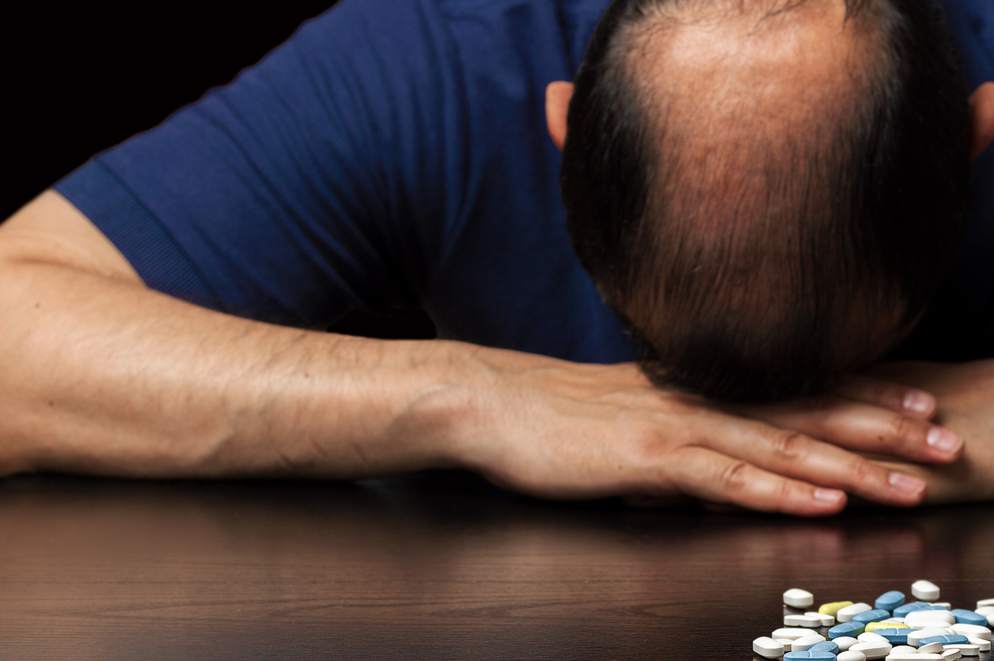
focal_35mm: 251
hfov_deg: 8.2
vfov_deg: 5.5
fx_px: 6918
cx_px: 750
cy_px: 298
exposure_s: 1/100
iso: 100
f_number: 8
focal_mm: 105
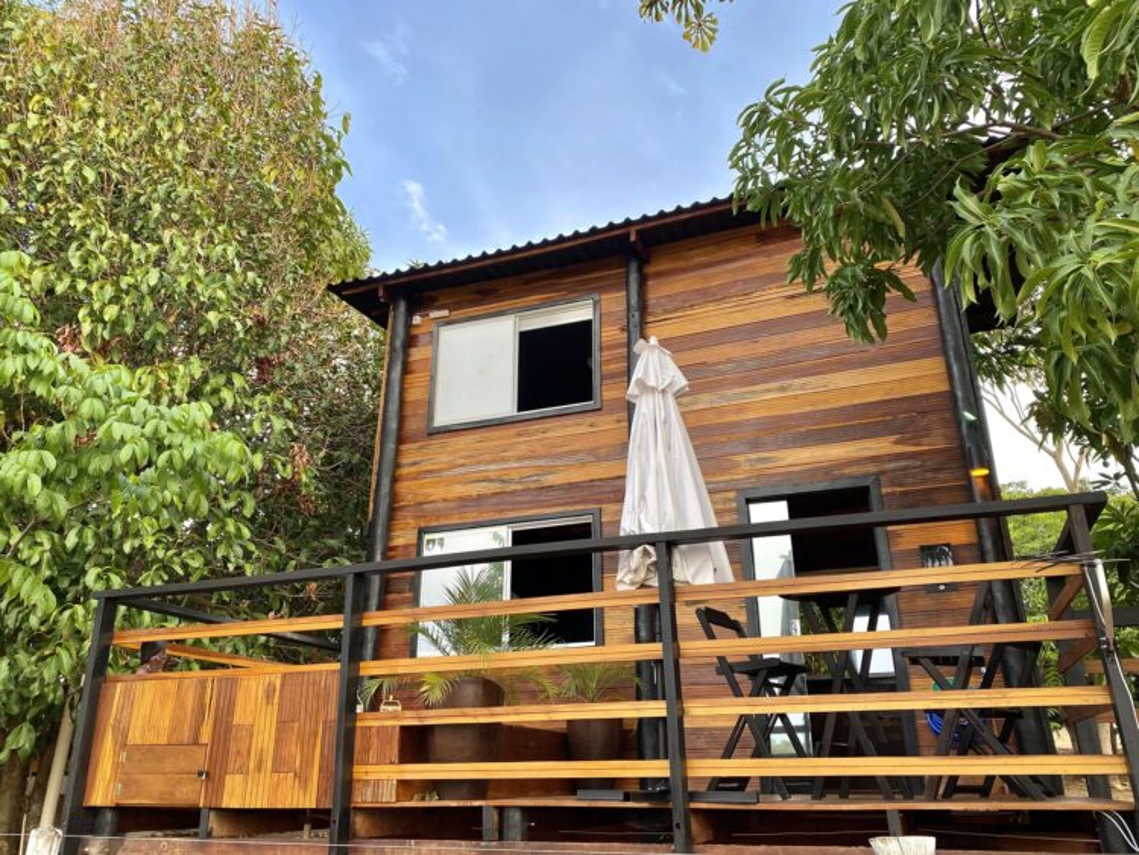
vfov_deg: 53.1
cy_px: 428
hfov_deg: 67.3
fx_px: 856
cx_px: 570
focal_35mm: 26
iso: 40
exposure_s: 1/122
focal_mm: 4.25
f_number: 1.8
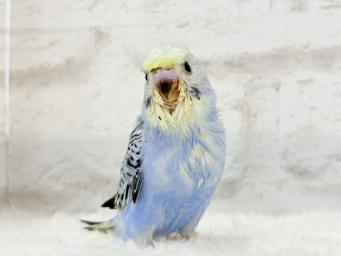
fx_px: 512
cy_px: 128
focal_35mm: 52
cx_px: 170
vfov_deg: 28.0
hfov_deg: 36.8
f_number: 1.6
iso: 50
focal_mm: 5.96
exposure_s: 1/50
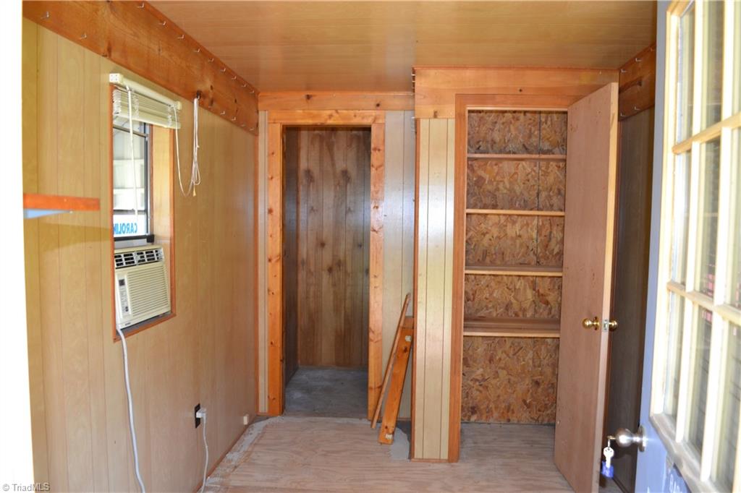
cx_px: 370
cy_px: 246
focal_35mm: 27
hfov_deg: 67.4
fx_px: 556
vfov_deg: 47.9
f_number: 3.5
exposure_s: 1/60
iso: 560
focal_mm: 18
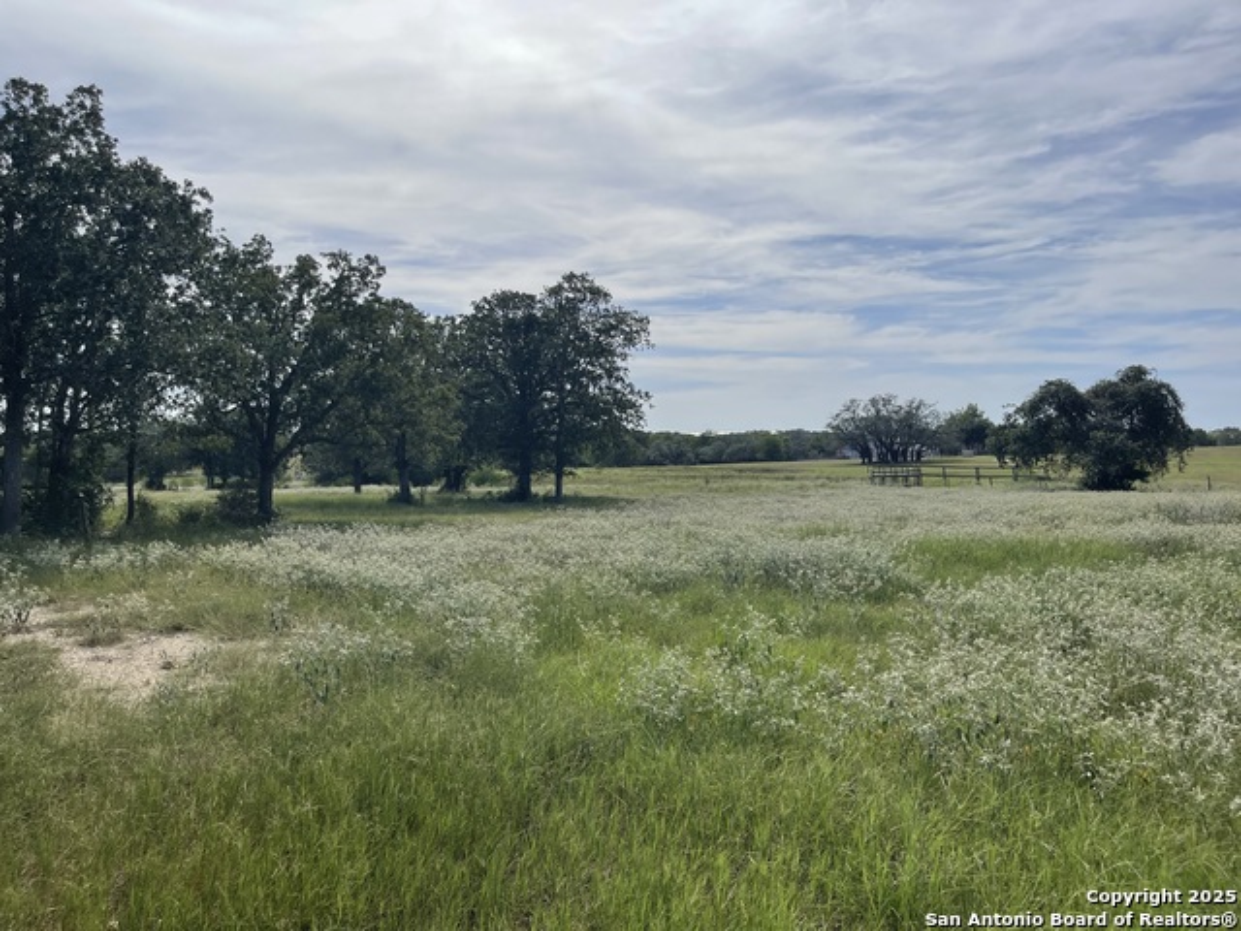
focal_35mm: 25
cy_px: 466
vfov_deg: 54.9
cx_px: 620
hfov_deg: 69.4
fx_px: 896
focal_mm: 5.1
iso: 32
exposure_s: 1/6579
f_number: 1.6
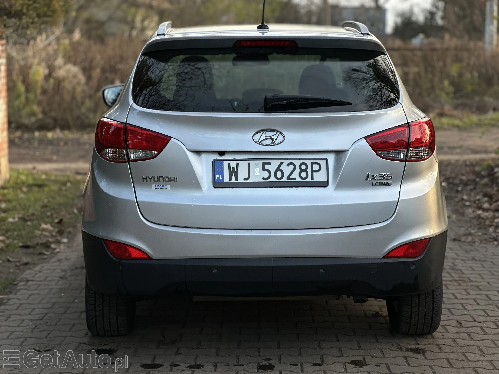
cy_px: 187
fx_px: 1110
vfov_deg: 19.1
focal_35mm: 77
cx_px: 250
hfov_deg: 25.3
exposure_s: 1/121
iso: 50
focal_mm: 9
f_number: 2.8
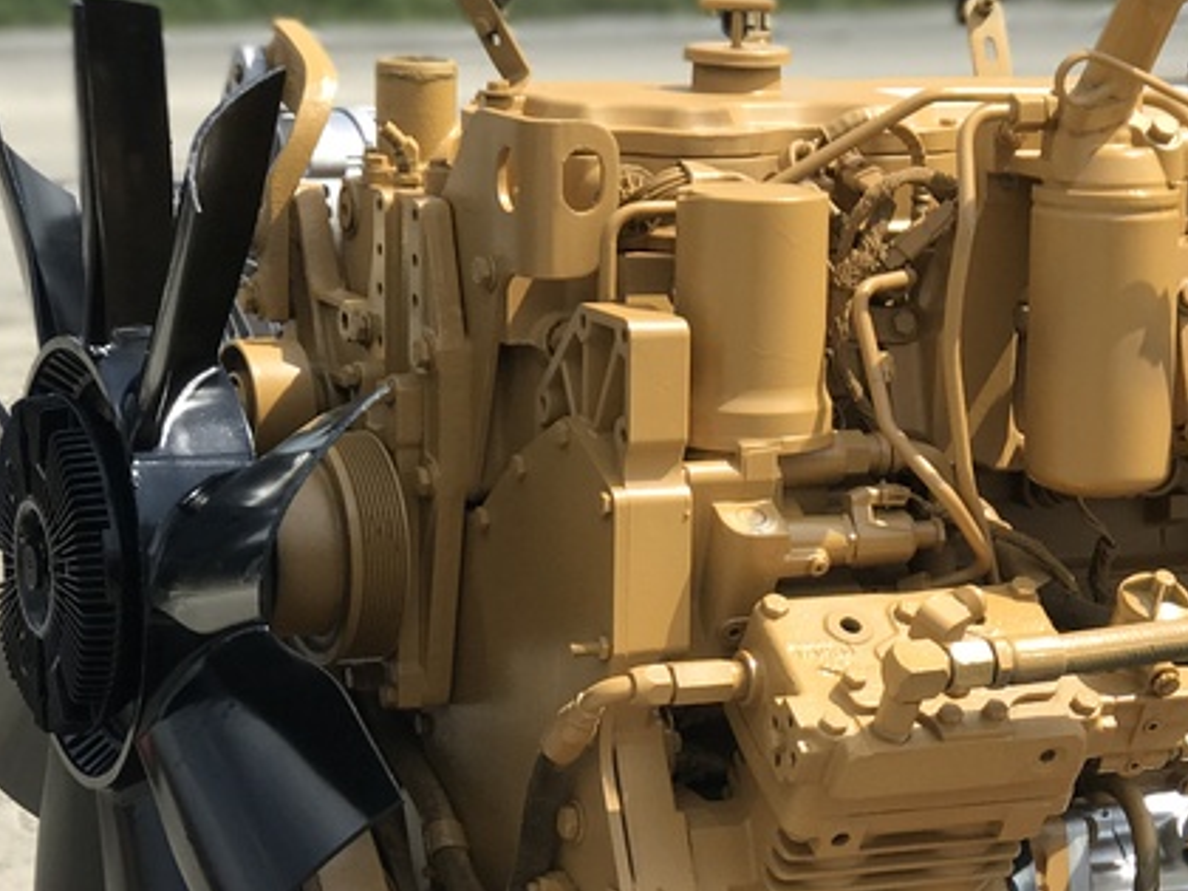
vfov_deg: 10.6
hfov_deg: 14.1
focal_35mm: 139
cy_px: 868
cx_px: 990
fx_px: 4770
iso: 20
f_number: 2.8
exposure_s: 1/643
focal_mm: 6.6
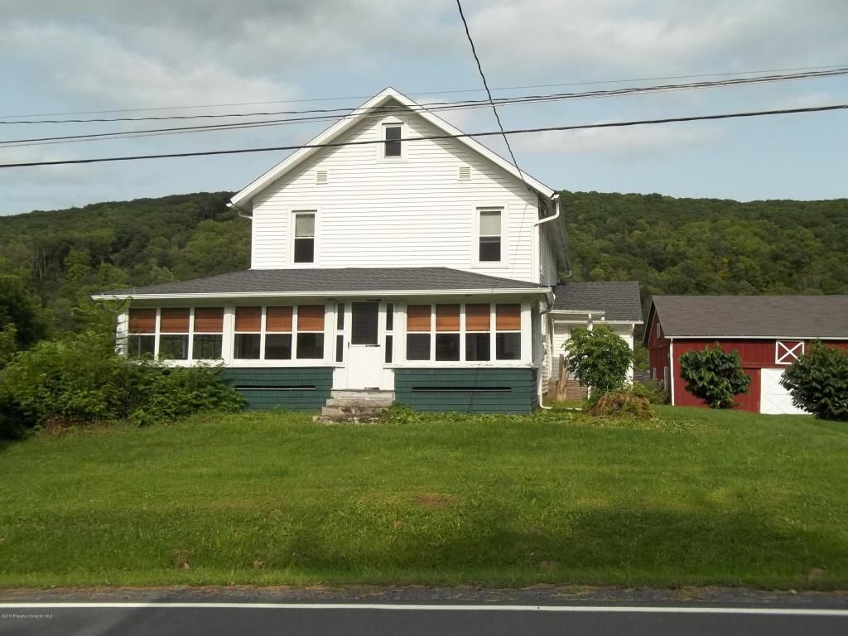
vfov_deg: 44.2
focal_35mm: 32
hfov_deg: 56.8
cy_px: 318
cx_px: 424
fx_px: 784
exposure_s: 1/250
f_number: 8.8
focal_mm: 5.7
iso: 80
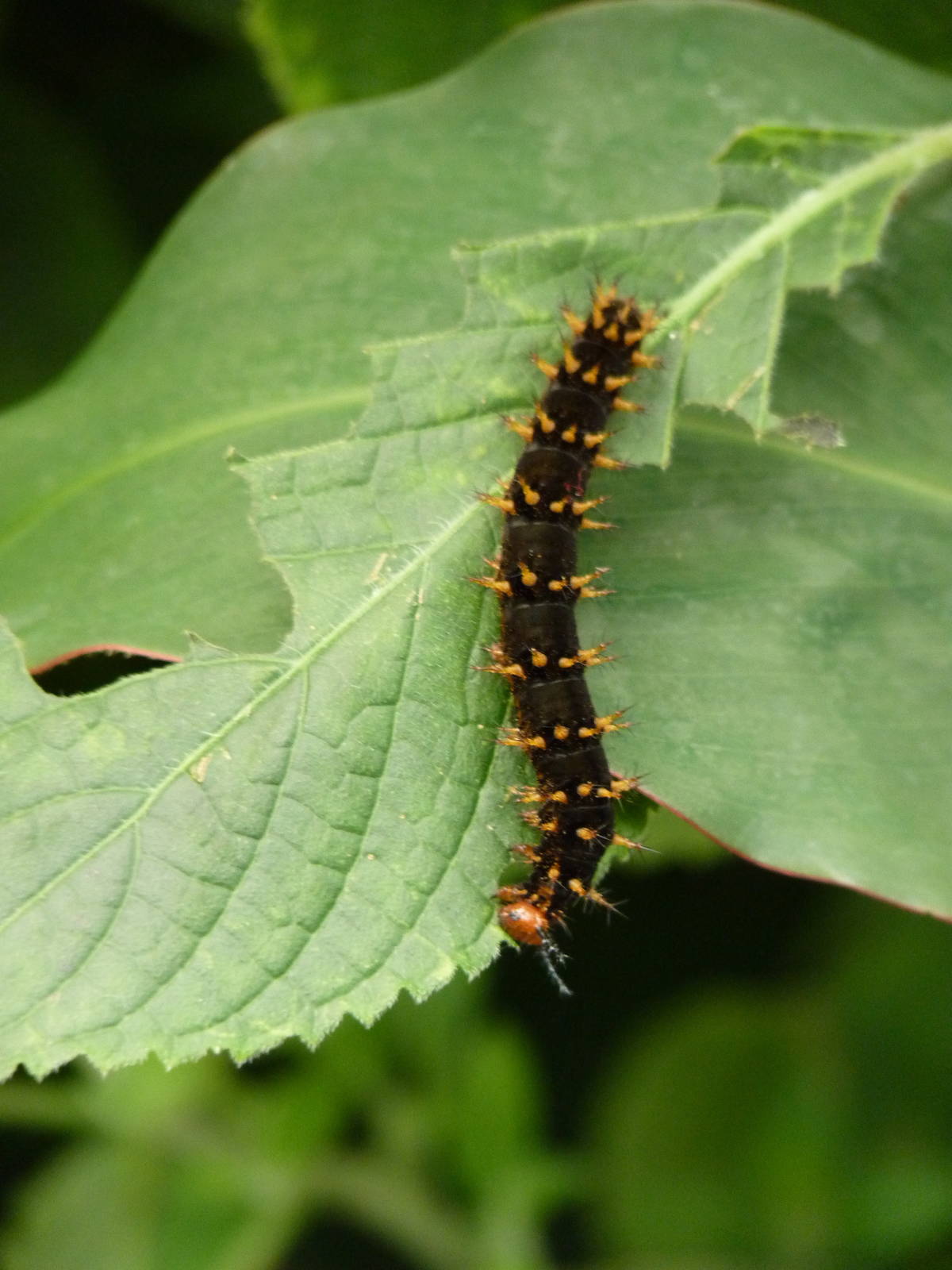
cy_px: 635
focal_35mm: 457
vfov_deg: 4.3
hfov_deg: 3.3
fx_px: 16758
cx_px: 476
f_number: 4
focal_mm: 81.2
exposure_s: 1/100
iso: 400
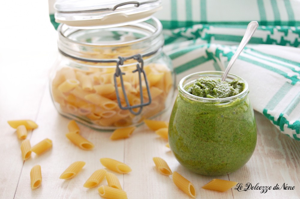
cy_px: 100
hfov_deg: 24.6
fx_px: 687
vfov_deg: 16.5
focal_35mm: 82
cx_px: 150
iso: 800
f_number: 5.6
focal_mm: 55
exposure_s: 1/13
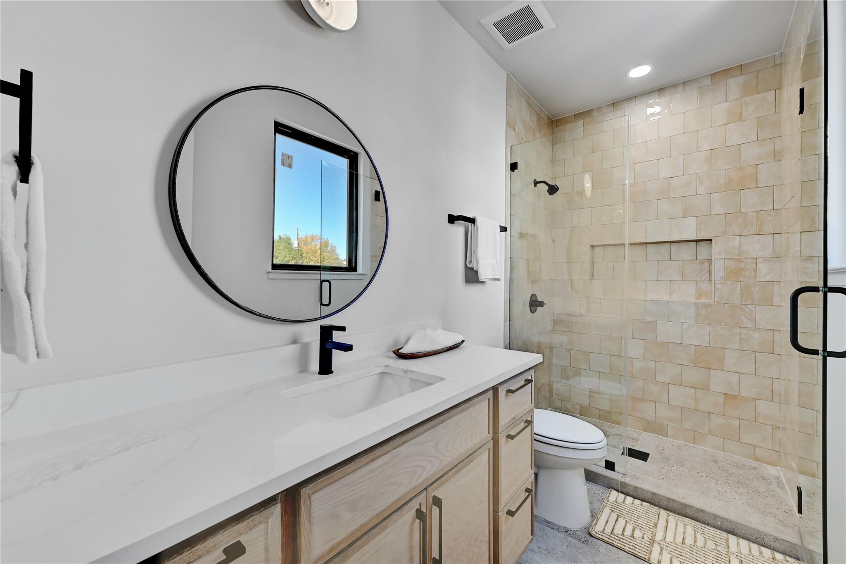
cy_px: 282
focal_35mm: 14
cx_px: 423
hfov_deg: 104.3
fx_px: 329
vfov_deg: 81.2
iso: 400
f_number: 10
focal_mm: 14
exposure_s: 1/13
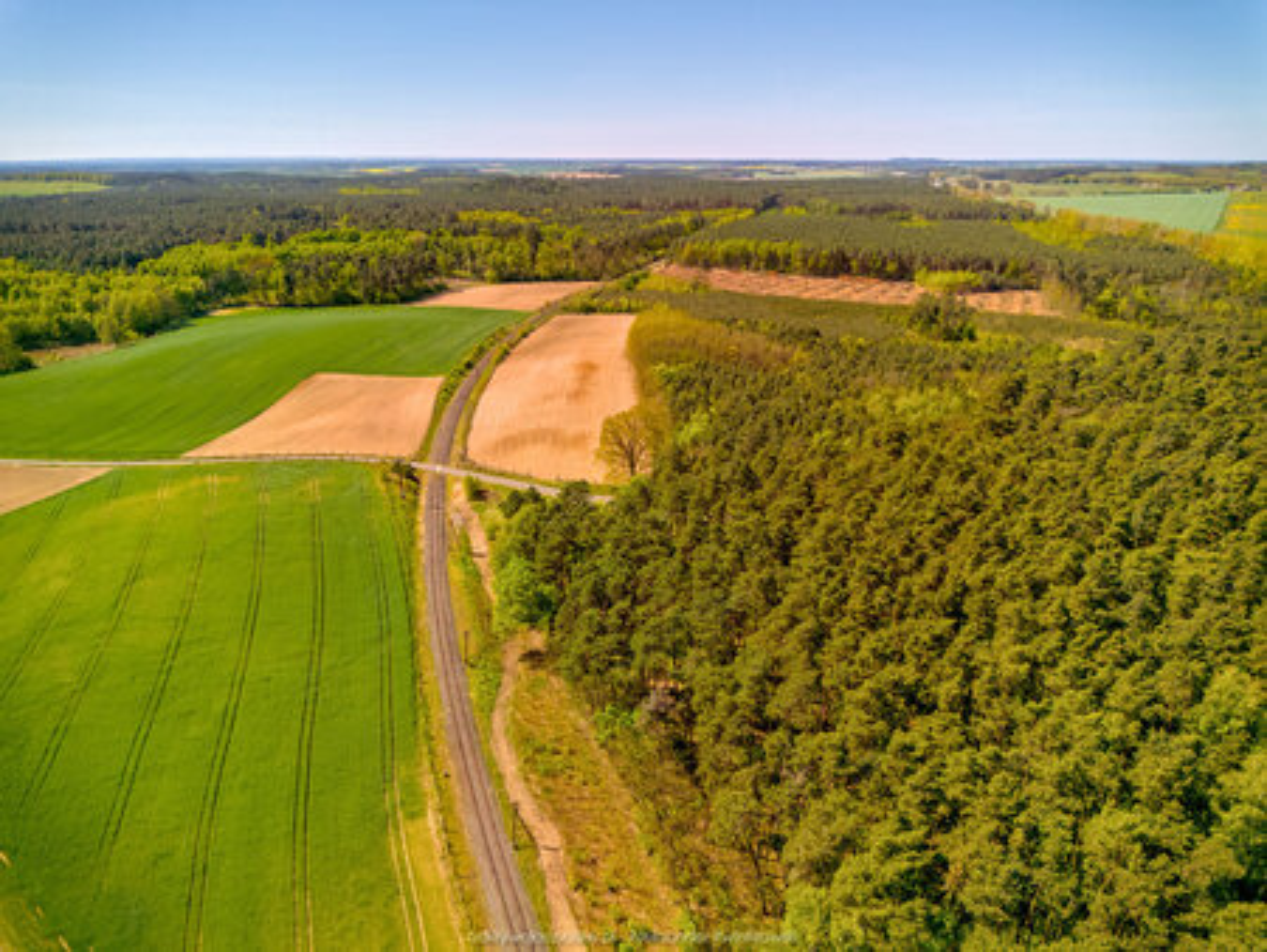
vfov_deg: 56.9
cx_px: 634
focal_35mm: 24
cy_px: 476
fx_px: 879
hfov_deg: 71.6
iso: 150
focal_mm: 6.72
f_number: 1.7
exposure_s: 1/2000
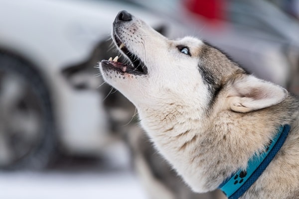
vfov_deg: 7.8
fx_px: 1453
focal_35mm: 175
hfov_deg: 11.7
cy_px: 100
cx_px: 150
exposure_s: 1/2000
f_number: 3.2
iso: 640
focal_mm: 175
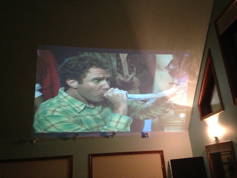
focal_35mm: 33
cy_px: 89
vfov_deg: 42.9
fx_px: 226
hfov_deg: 55.4
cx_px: 118
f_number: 2.4
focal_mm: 4.12
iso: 800
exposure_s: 1/15
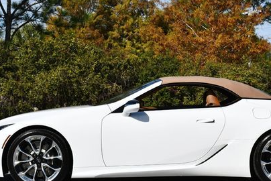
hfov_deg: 21.4
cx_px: 164
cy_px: 73
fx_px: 716
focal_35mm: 95
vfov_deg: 14.4
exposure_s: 1/400
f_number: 10
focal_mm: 30
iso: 100
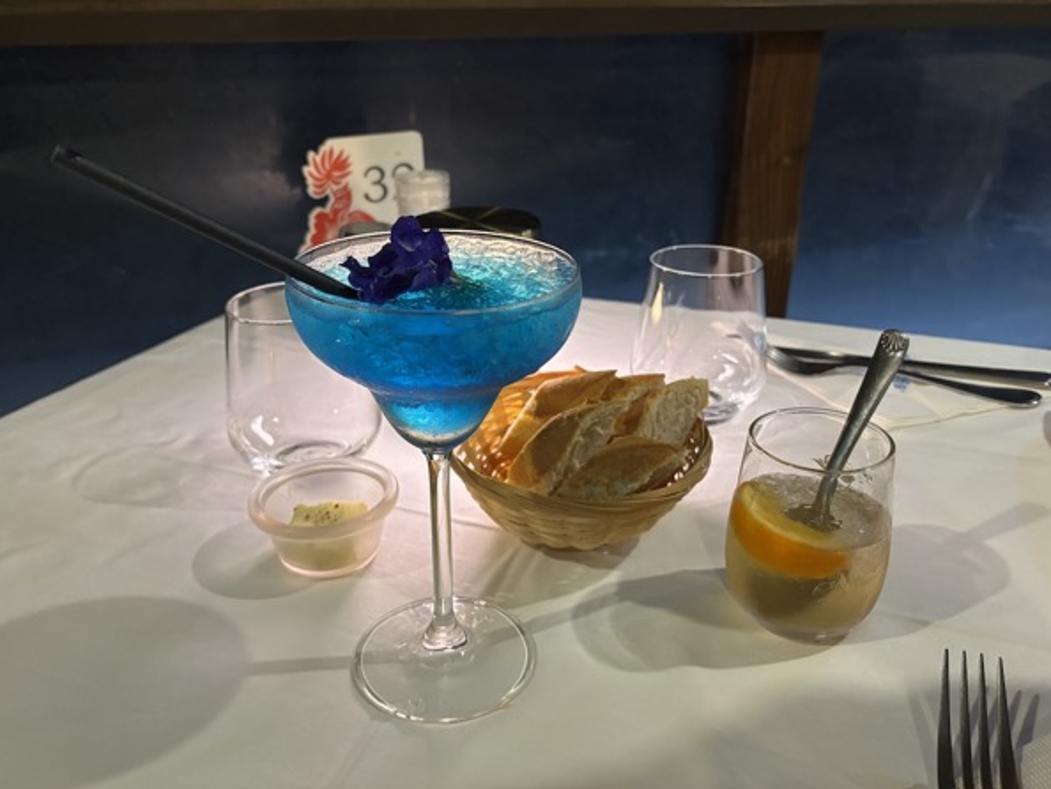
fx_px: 850
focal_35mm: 28
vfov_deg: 49.7
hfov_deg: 63.4
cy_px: 366
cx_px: 522
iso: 400
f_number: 1.6
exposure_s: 1/40
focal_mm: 5.96
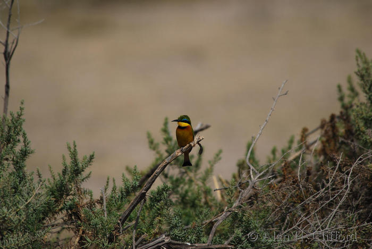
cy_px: 124
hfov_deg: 3.4
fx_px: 6205
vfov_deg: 2.3
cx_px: 186
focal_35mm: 600
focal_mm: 400
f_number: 5.6
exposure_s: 1/1000
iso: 100
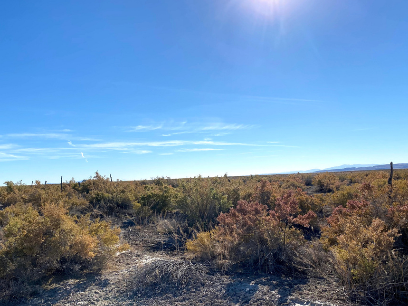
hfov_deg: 58.4
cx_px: 199
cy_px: 170
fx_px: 365
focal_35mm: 31
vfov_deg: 45.4
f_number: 1.8
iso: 32
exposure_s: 1/5495
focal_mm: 4.25
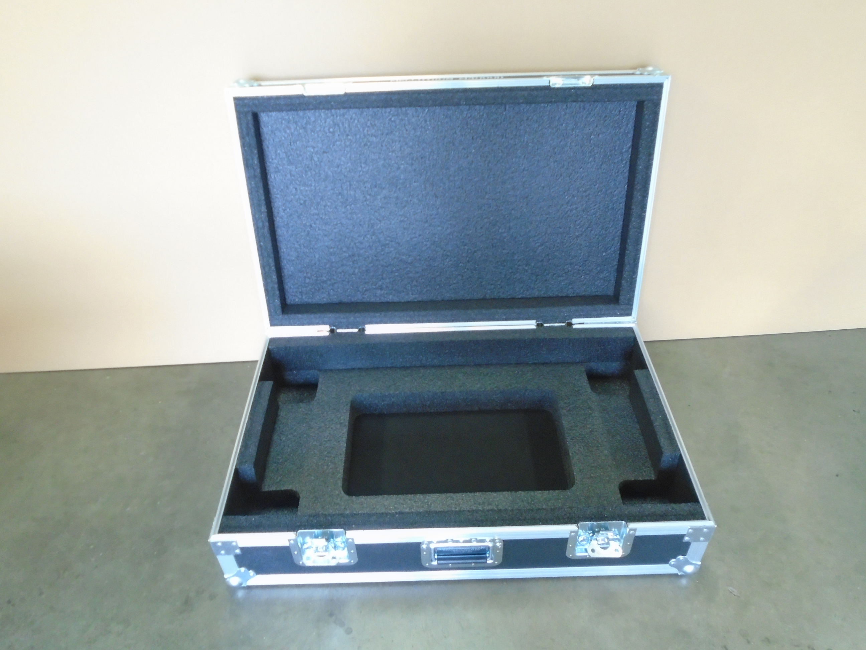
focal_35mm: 26
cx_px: 433
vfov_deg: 53.1
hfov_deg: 67.3
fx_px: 650
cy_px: 325
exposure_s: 1/13
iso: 400
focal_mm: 4.6
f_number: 3.2
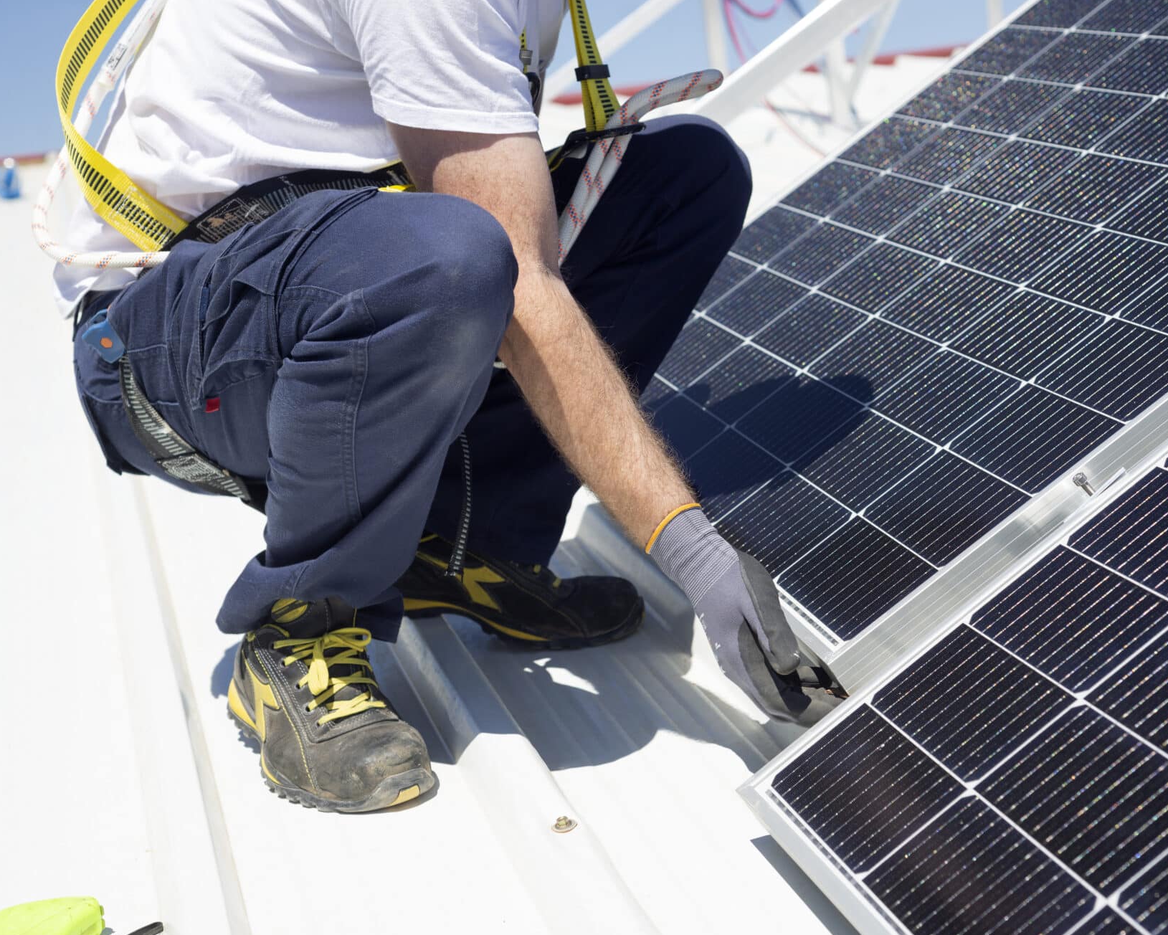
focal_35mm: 59
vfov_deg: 25.8
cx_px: 685
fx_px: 2040
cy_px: 465
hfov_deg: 31.9
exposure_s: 1/640
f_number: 5.6
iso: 100
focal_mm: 50
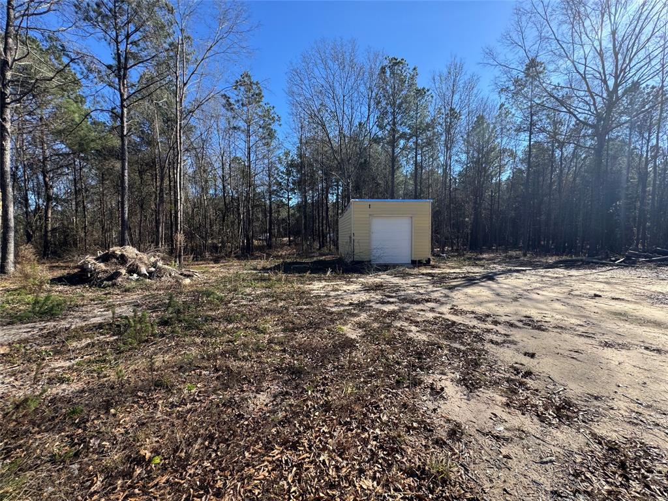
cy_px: 250
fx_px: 270
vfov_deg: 85.7
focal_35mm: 14
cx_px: 334
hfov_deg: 102.1
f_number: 2.2
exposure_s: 1/787
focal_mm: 2.22
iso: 50
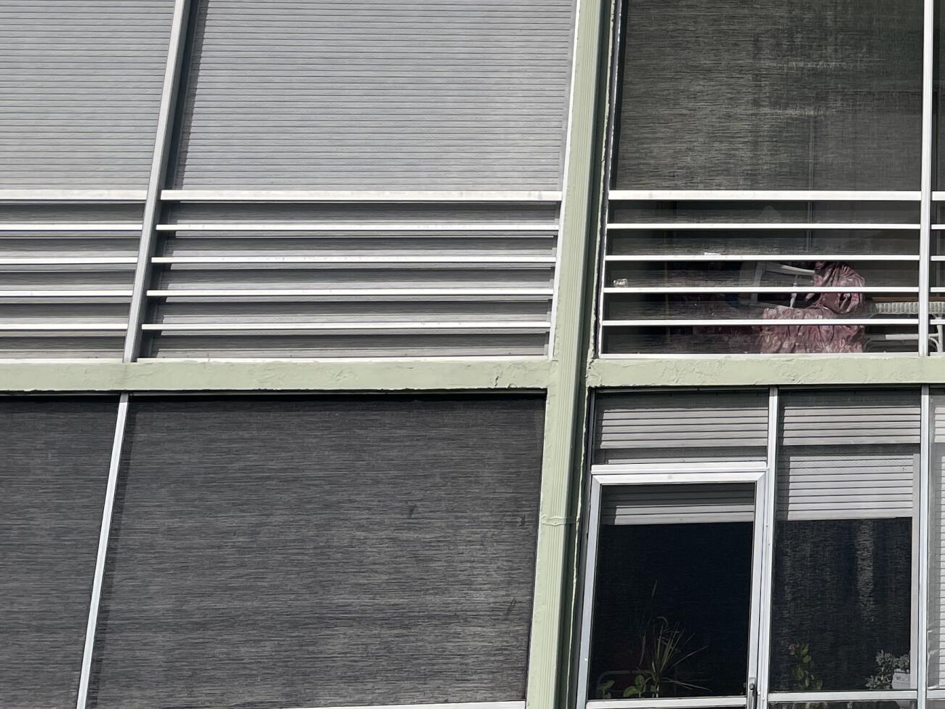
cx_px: 1055
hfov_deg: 28.9
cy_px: 79
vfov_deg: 23.8
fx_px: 1638
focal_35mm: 60
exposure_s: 1/6494
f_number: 1.6
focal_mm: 4.2
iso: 32
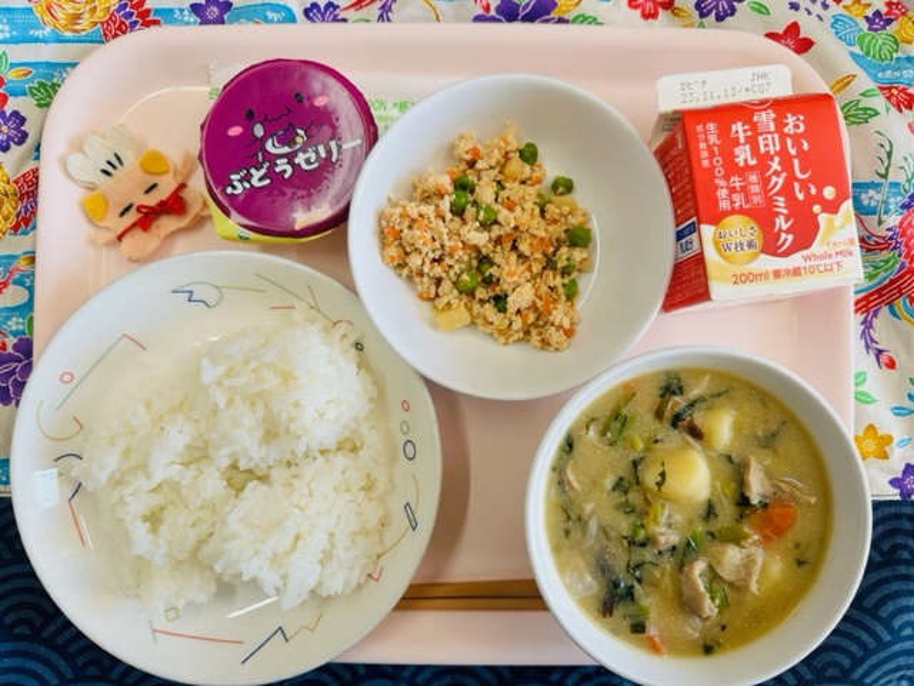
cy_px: 343
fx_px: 634
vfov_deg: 56.8
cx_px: 457
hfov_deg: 71.6
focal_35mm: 24
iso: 64
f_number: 1.78
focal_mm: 6.86
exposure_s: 1/166
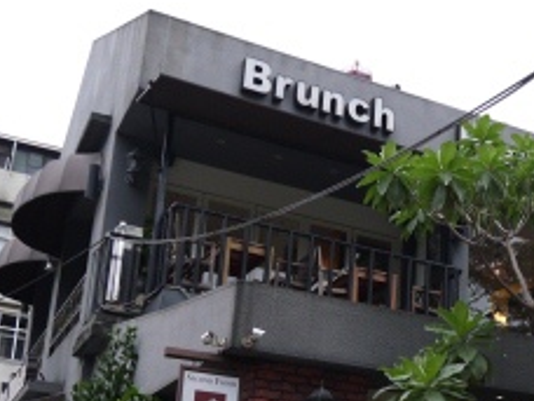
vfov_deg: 22.8
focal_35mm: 63
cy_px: 340
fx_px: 972
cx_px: 452
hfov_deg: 29.8
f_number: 3.9
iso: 160
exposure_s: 1/80
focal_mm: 16
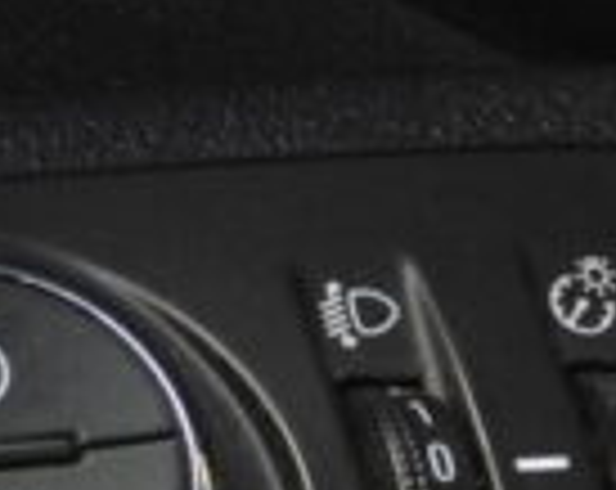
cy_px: 962
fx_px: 19902
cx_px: 351
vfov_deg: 1.4
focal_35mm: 1094
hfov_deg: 1.8
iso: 180
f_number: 4.5
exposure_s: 1/60
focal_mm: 38.6
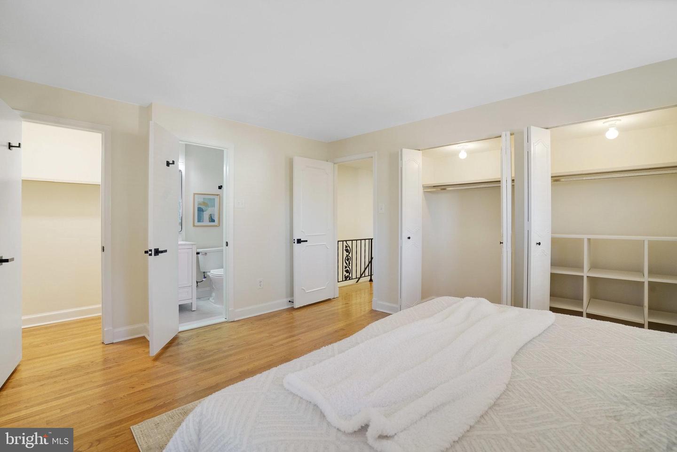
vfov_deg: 73.7
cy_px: 226
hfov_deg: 96.7
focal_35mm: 16
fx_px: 301
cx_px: 338
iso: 1250
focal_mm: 16
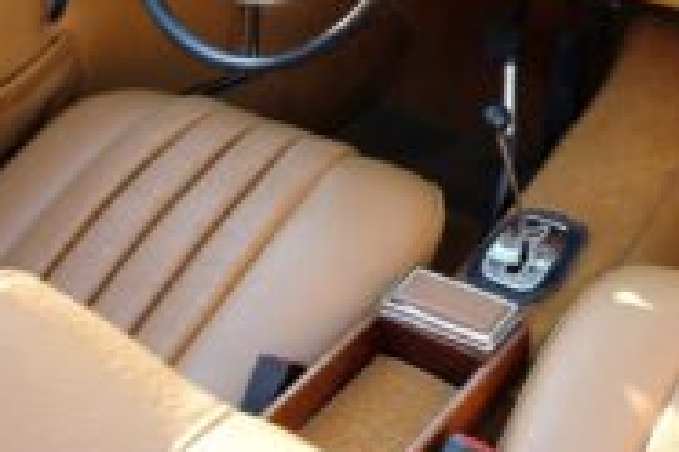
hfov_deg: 31.7
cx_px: 686
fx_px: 1094
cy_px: -7
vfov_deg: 22.4
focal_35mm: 58
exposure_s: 1/70
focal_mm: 16
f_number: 9
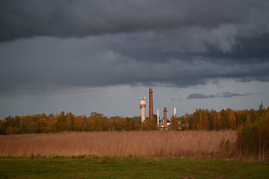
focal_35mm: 120
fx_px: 896
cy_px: 90
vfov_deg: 11.4
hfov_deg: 17.1
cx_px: 134
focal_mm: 120
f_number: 4
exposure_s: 1/100
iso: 1600
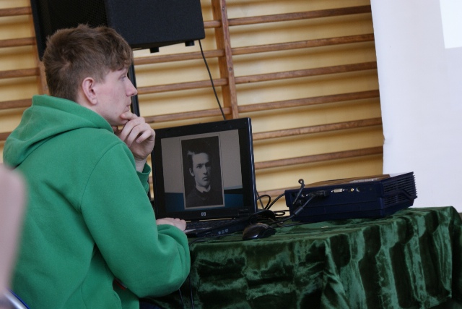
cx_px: 231
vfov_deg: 13.0
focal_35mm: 105
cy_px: 154
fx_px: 1348
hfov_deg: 19.5
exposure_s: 1/40
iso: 400
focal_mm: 70
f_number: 5.6
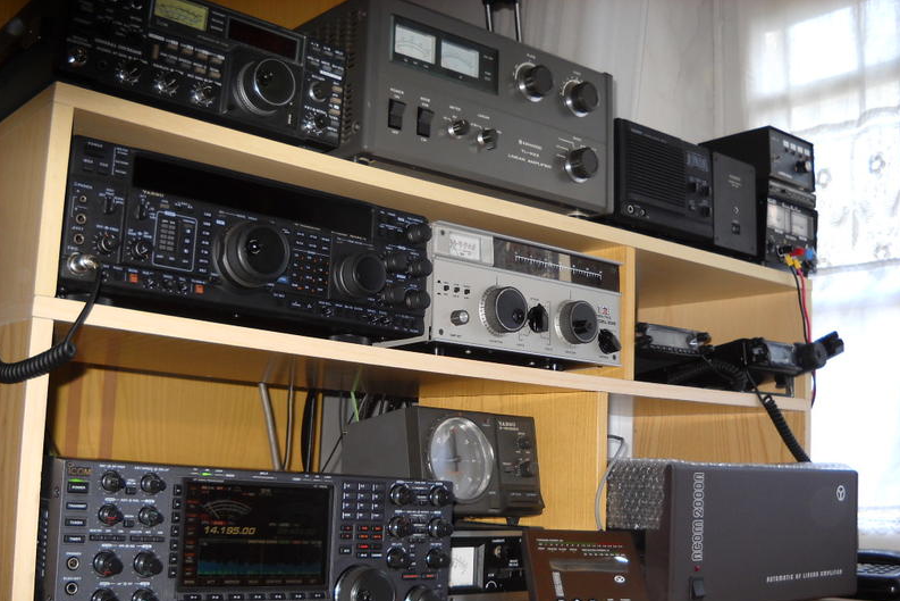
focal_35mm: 43
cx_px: 449
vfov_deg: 31.2
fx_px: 1075
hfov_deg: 45.4
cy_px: 340
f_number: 3.1
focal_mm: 6.72
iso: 100
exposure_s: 1/30
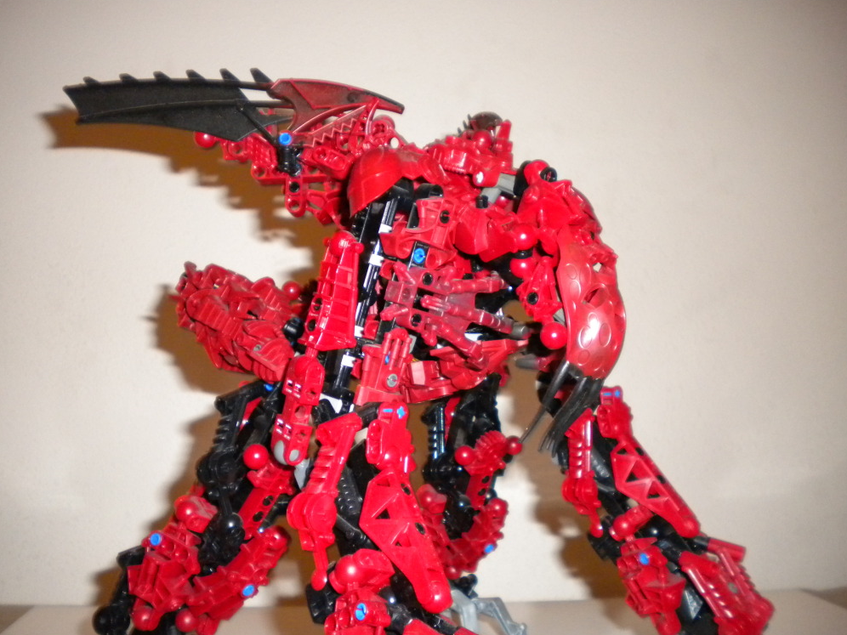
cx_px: 416
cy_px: 320
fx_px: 881
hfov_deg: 51.4
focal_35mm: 36
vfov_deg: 39.7
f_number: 3.1
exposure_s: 1/30
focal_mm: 6.3
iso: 400
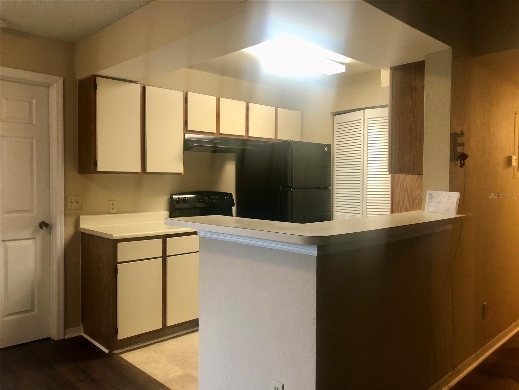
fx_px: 420
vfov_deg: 49.7
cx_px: 260
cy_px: 195
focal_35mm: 28
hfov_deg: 63.4
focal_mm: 3.99
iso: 50
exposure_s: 1/15
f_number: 1.8
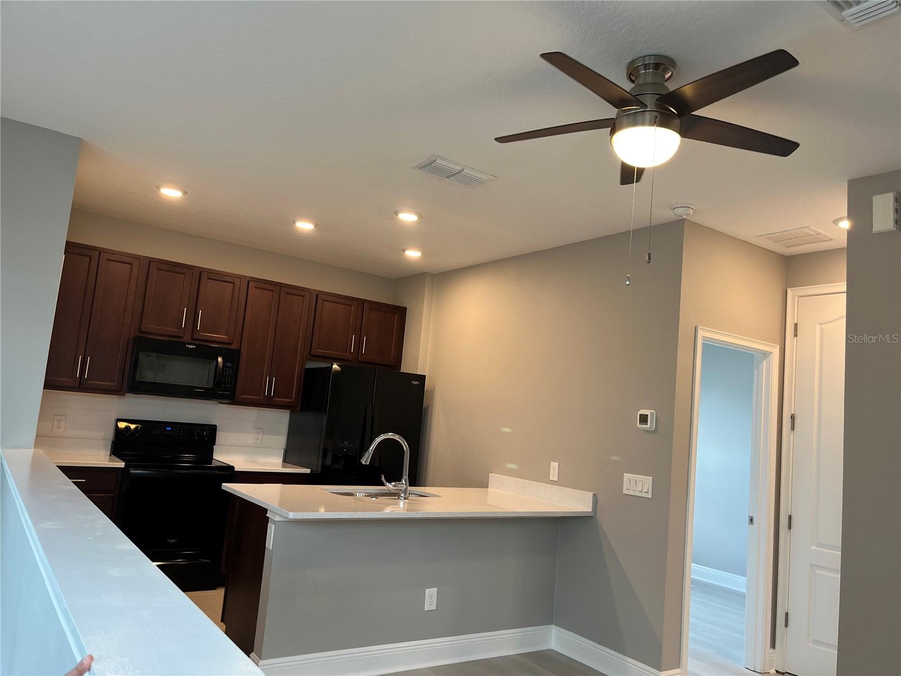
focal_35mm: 26
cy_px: 338
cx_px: 450
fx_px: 677
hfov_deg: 67.3
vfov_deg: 53.1
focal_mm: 5.1
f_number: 1.6
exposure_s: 1/60
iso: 80
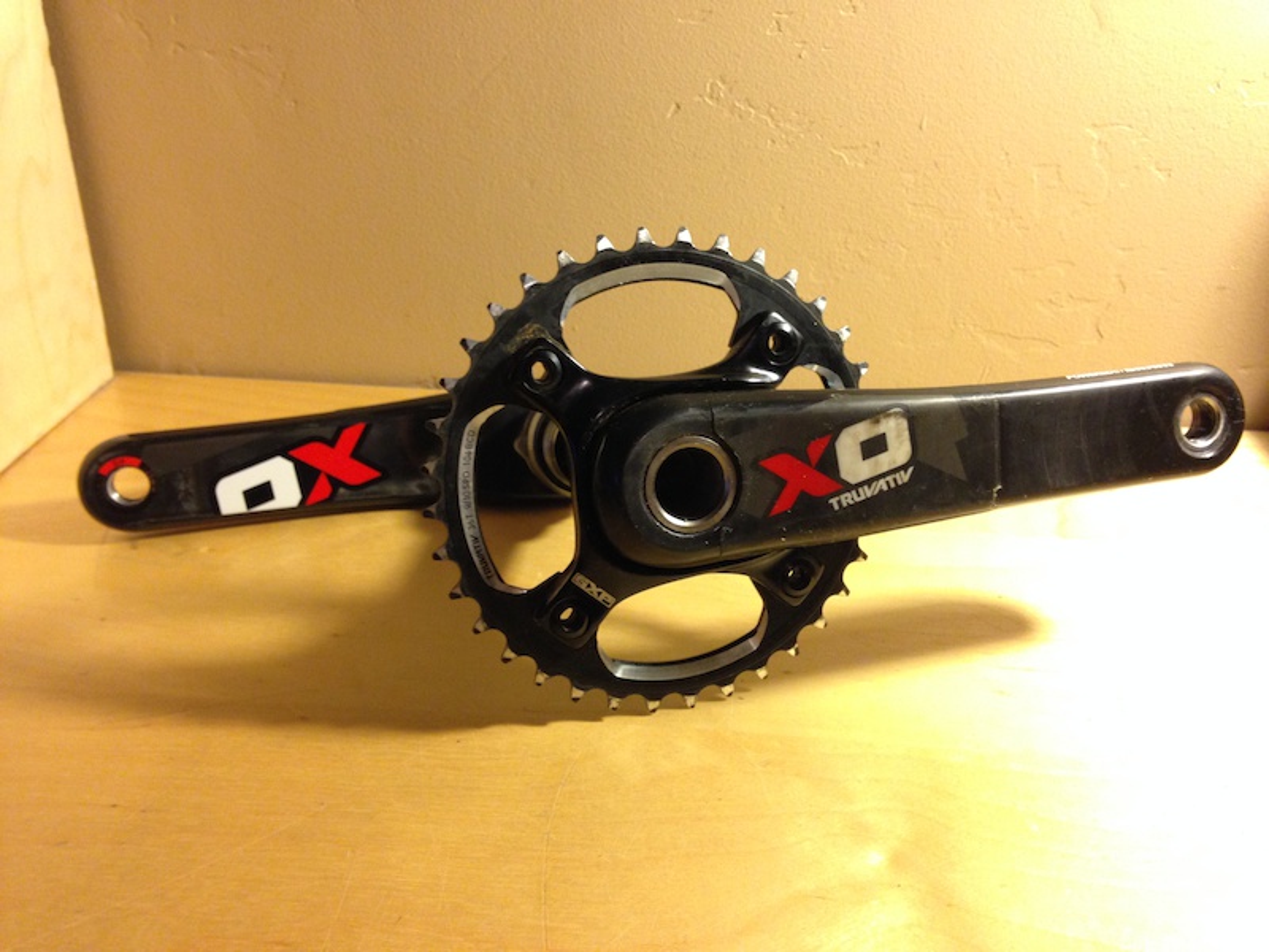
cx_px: 634
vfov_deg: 42.9
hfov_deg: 55.4
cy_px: 476
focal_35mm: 33
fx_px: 1210
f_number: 2.4
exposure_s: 1/20
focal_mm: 4.12
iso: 200
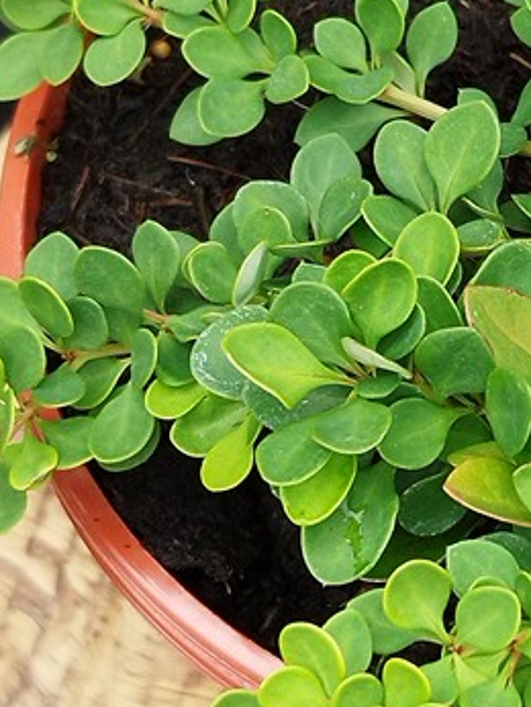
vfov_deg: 29.7
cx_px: 630
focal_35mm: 65
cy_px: 274
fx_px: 1328
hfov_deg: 21.1
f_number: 1.89
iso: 50
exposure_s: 1/114
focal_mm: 5.95
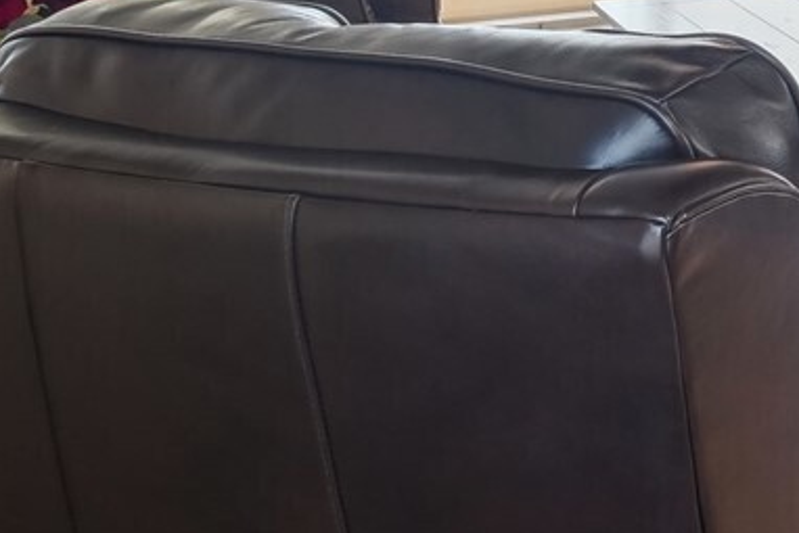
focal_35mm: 71
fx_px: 1576
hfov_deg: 20.5
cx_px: 1423
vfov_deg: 17.2
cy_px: -281
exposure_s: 1/20
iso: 1600
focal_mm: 16
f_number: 8
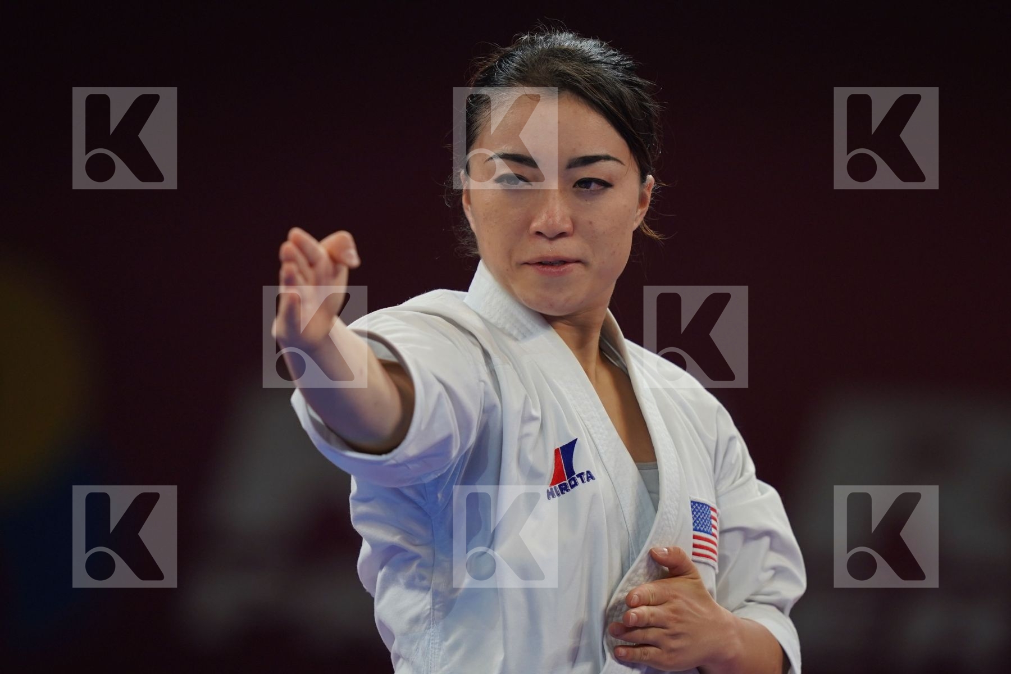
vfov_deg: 2.3
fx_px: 16849
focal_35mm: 600
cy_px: 337
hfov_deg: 3.4
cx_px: 506
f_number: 2.8
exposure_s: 1/500
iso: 640
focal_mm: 400
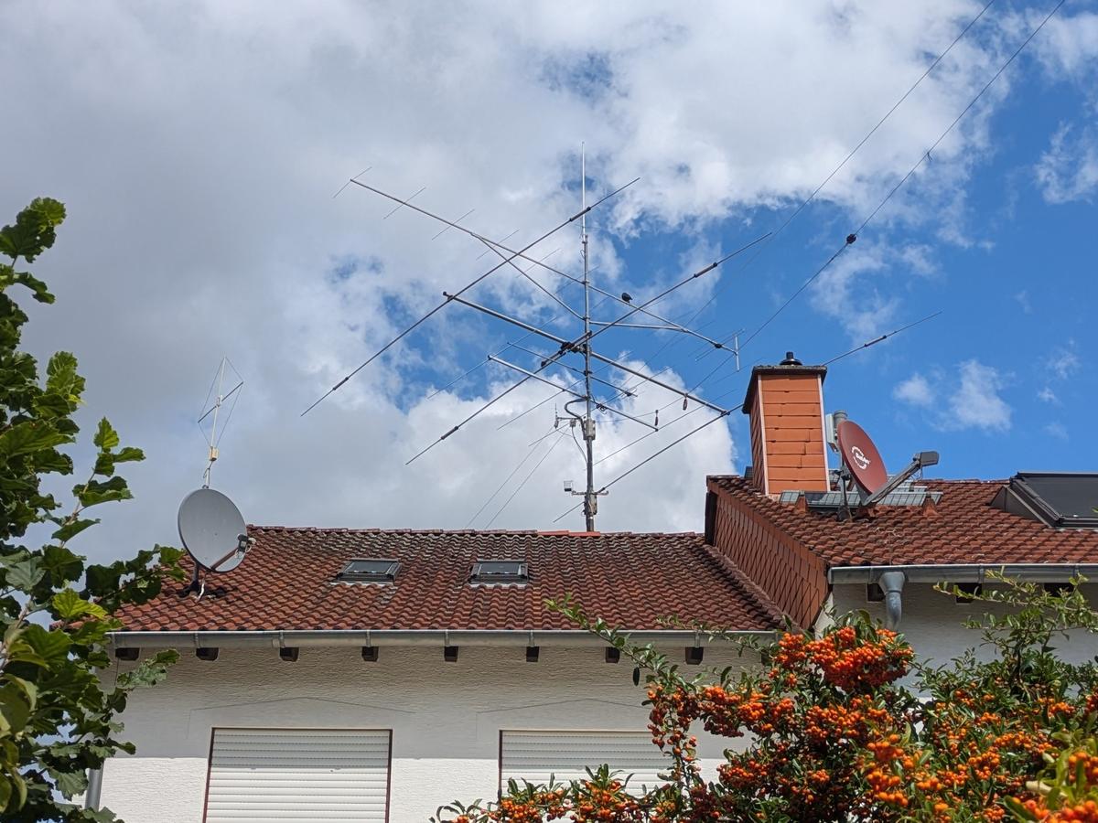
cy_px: 412
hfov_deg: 69.4
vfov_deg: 54.9
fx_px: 793
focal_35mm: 25
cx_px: 549
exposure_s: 1/3559
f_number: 1.89
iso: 53
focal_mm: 5.43
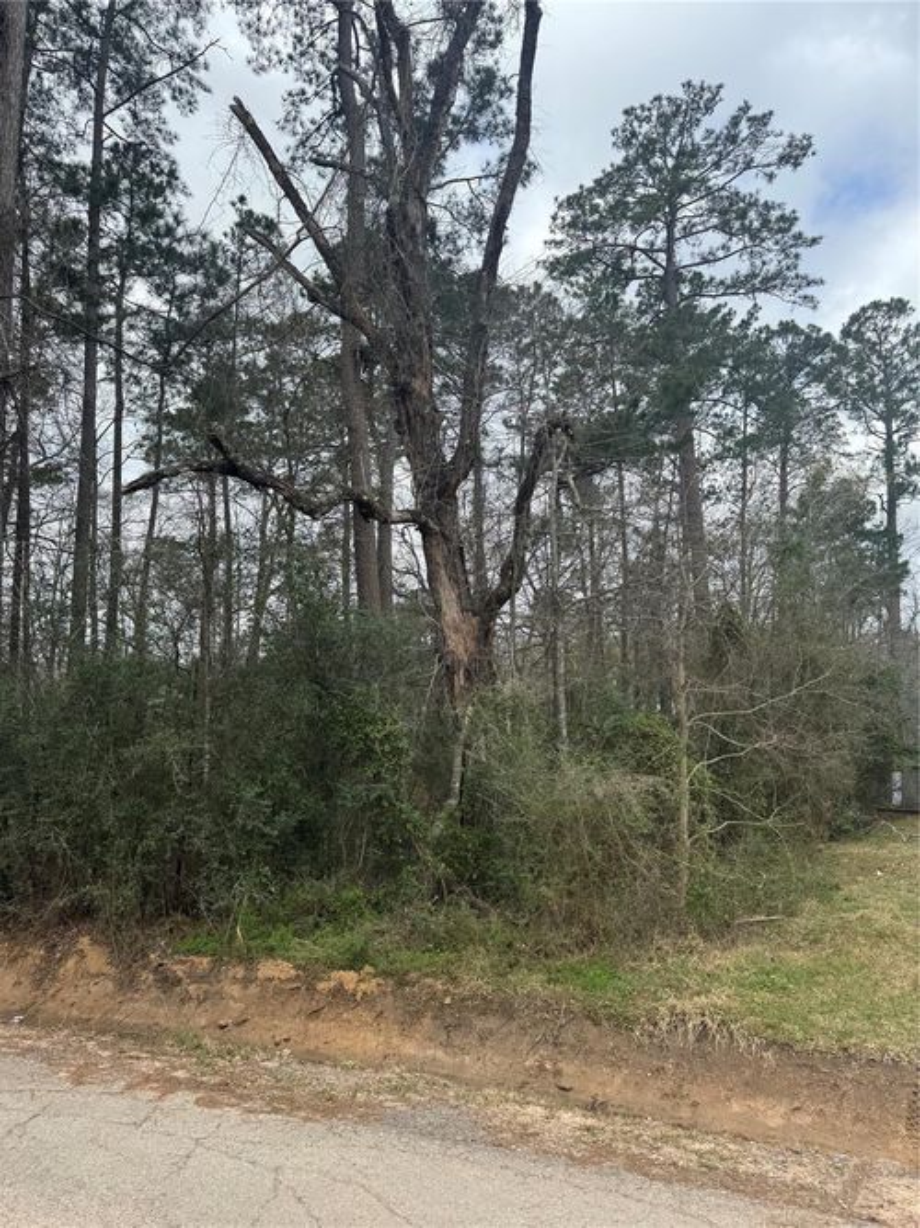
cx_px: 460
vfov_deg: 71.6
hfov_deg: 56.8
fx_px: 851
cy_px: 614
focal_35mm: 24
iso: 80
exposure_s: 1/1767
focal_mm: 6.76
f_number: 1.78
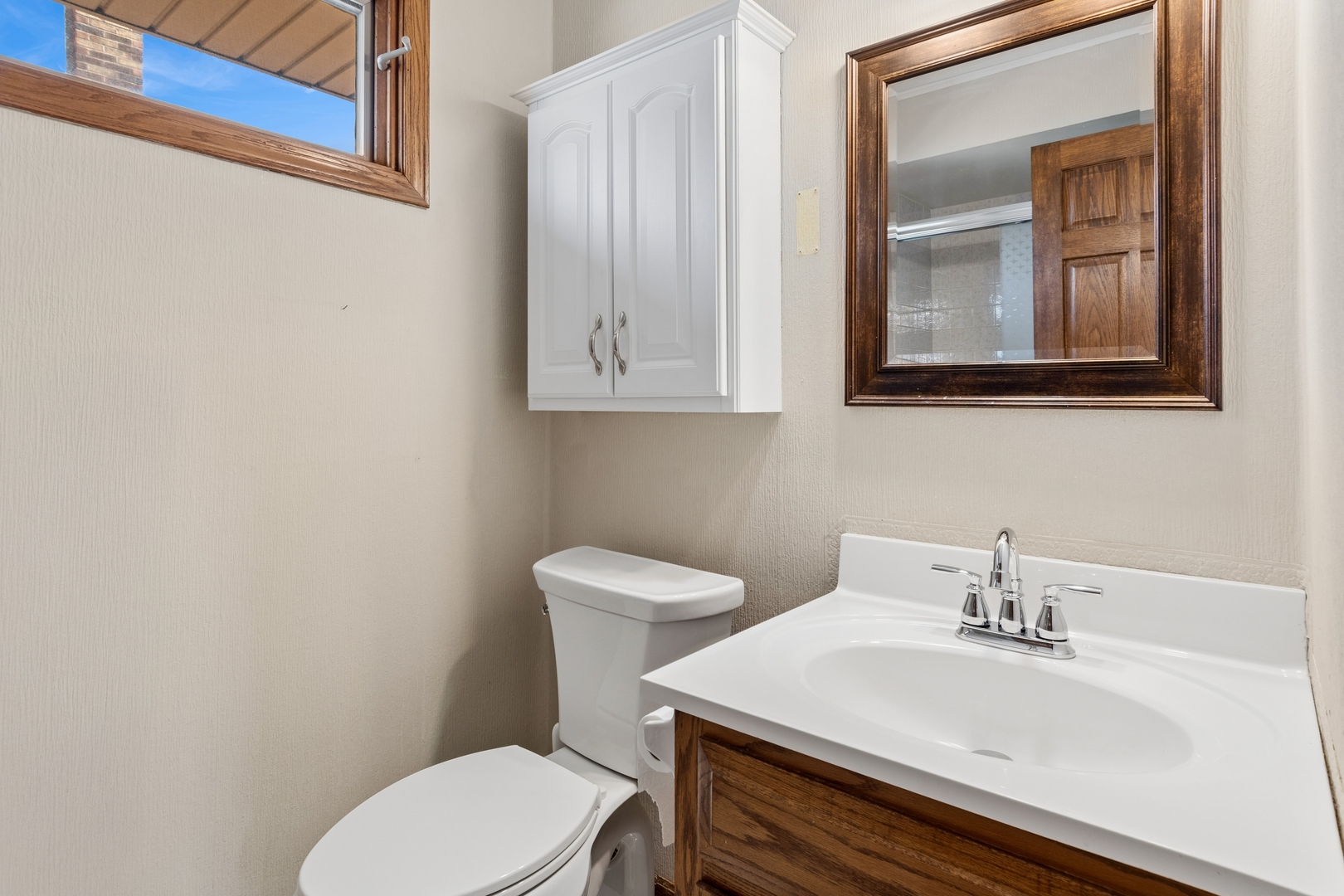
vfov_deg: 67.4
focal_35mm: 18
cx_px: 672
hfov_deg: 90.0
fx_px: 672
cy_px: 448
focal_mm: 12
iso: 250
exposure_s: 1/6
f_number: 8
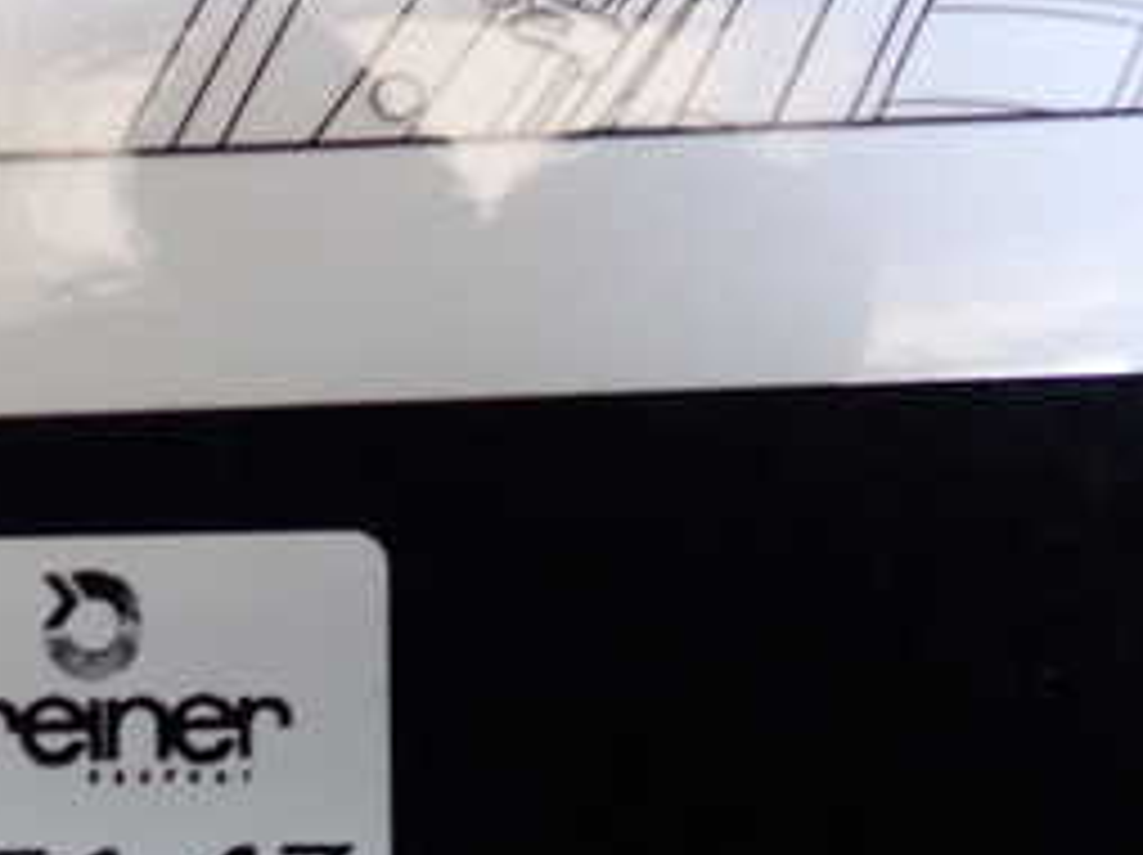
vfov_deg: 20.2
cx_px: -54
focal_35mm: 71
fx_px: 2342
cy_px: 810
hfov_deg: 25.7
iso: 200
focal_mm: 5.4
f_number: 2.3
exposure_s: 1/50
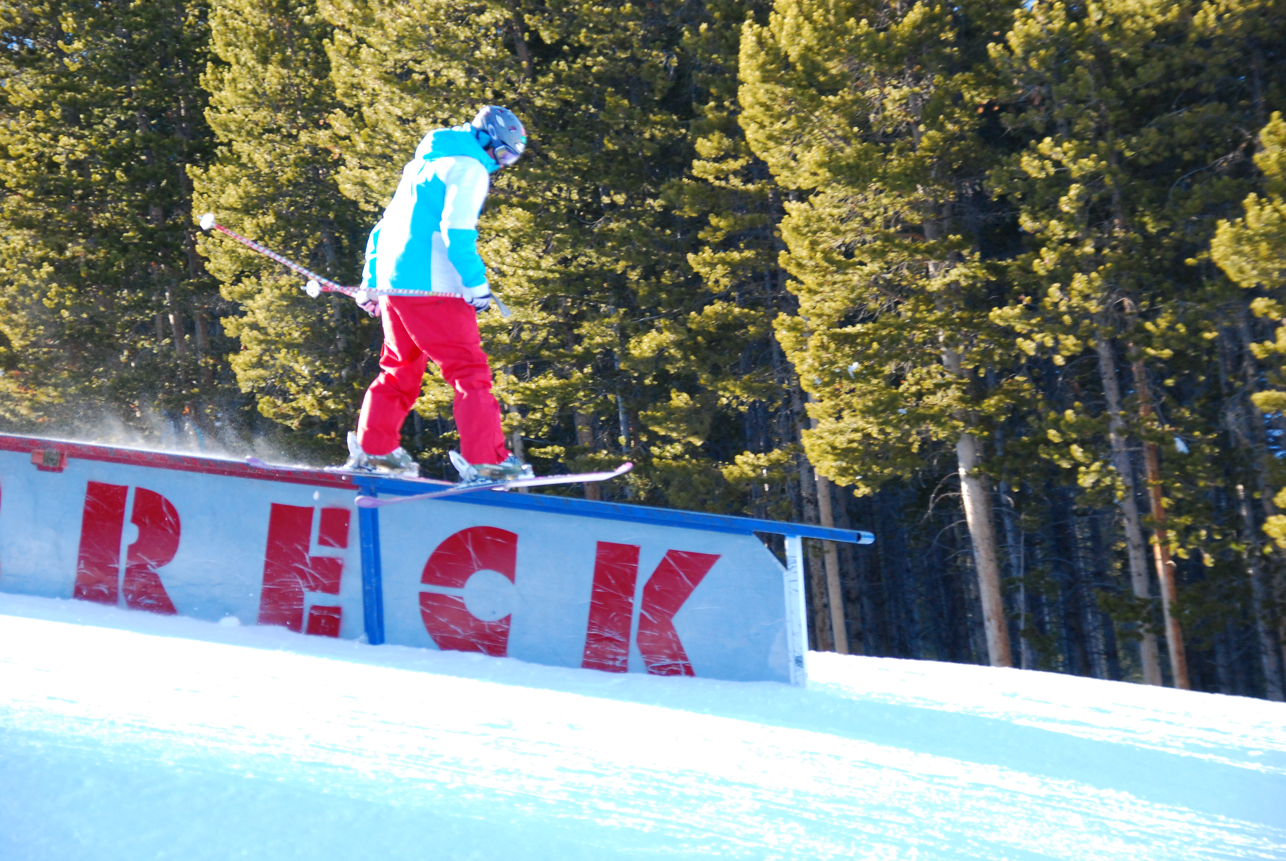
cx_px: 643
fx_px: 4292
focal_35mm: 120
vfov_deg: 11.5
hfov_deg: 17.0
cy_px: 430
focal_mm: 80
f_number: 5.6
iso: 800
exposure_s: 1/400
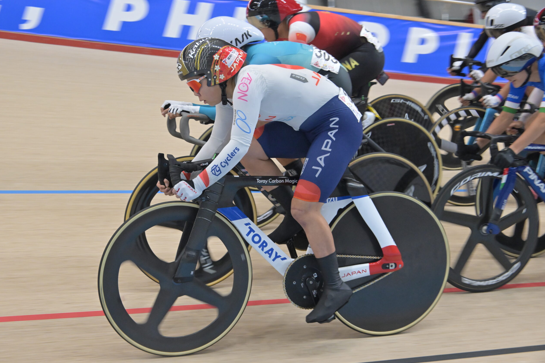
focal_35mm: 59
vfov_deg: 23.0
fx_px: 893
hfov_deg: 33.9
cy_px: 182
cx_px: 269
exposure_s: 1/400
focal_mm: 58
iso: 4000
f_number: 8
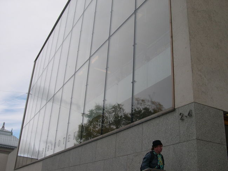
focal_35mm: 38
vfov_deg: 37.7
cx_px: 114
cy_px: 86
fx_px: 250
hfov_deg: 49.0
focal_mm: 8
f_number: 7.6
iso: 100
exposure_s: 1/168
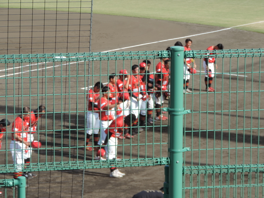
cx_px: 132
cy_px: 99
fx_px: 1297
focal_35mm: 170
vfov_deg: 8.7
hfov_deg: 11.6
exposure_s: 1/320
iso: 80
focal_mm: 30.3
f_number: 4.5
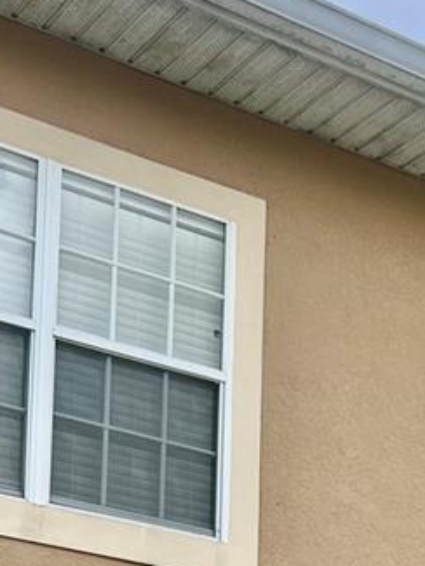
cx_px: 374
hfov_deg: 15.3
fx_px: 1570
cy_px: 824
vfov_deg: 18.4
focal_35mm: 96
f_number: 1.6
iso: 50
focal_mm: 5.1
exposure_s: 1/1957
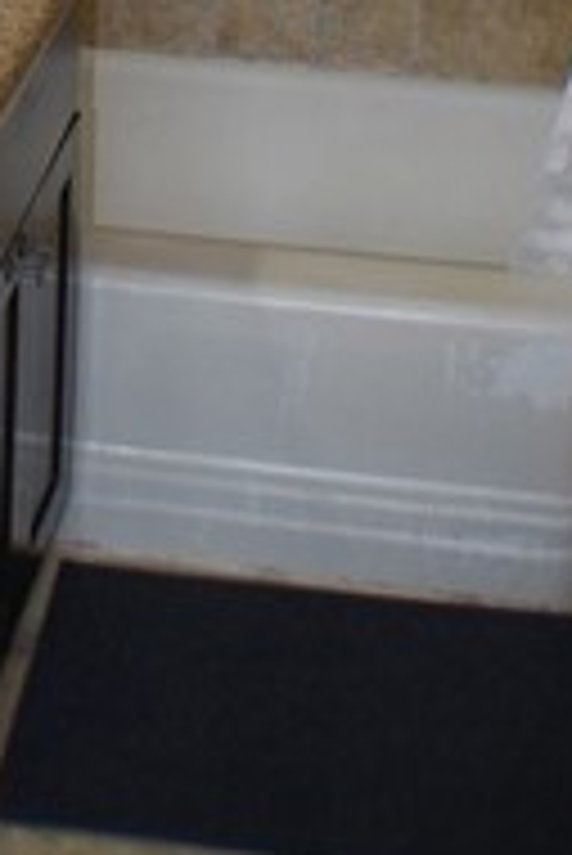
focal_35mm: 111
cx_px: -203
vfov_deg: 17.0
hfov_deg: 12.0
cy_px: -360
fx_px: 2640
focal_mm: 22
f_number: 4
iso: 200
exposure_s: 1/100
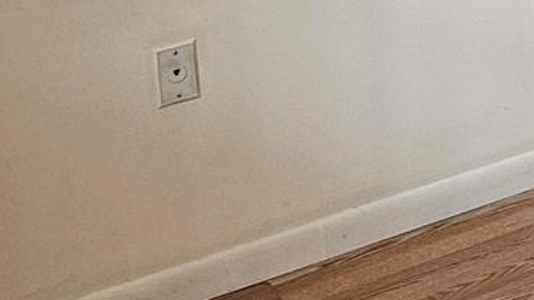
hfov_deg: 16.4
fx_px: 1515
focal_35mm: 107
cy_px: -340
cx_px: 994
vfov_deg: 10.3
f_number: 1.8
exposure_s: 1/120
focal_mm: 5.4
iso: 250
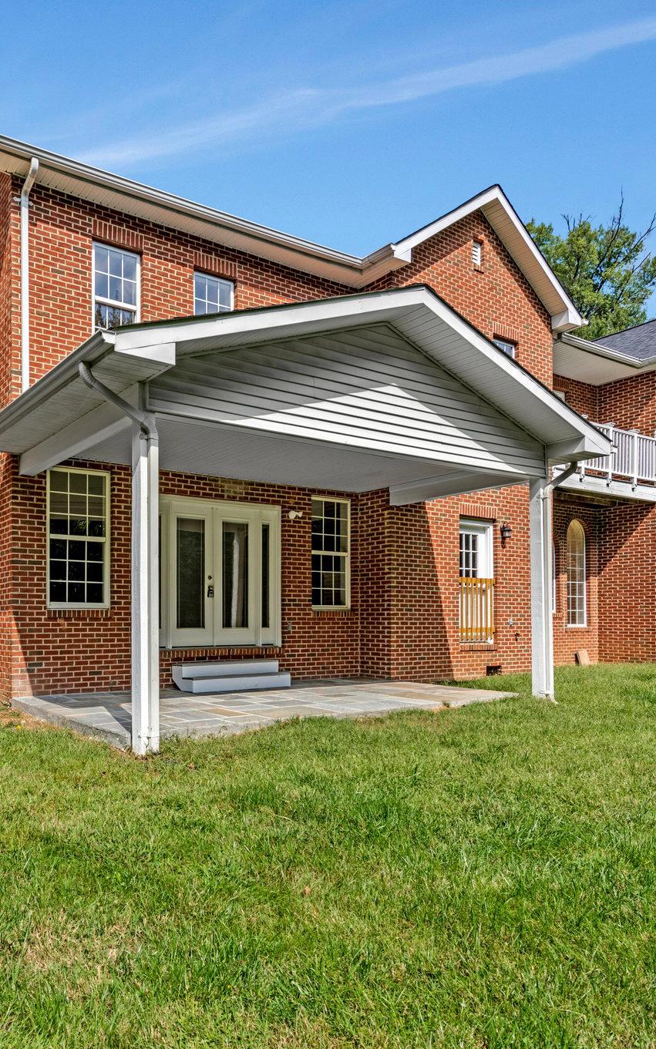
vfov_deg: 77.1
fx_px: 658
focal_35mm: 23
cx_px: 160
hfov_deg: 50.7
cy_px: 525
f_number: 8
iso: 100
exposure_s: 1/250
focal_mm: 15
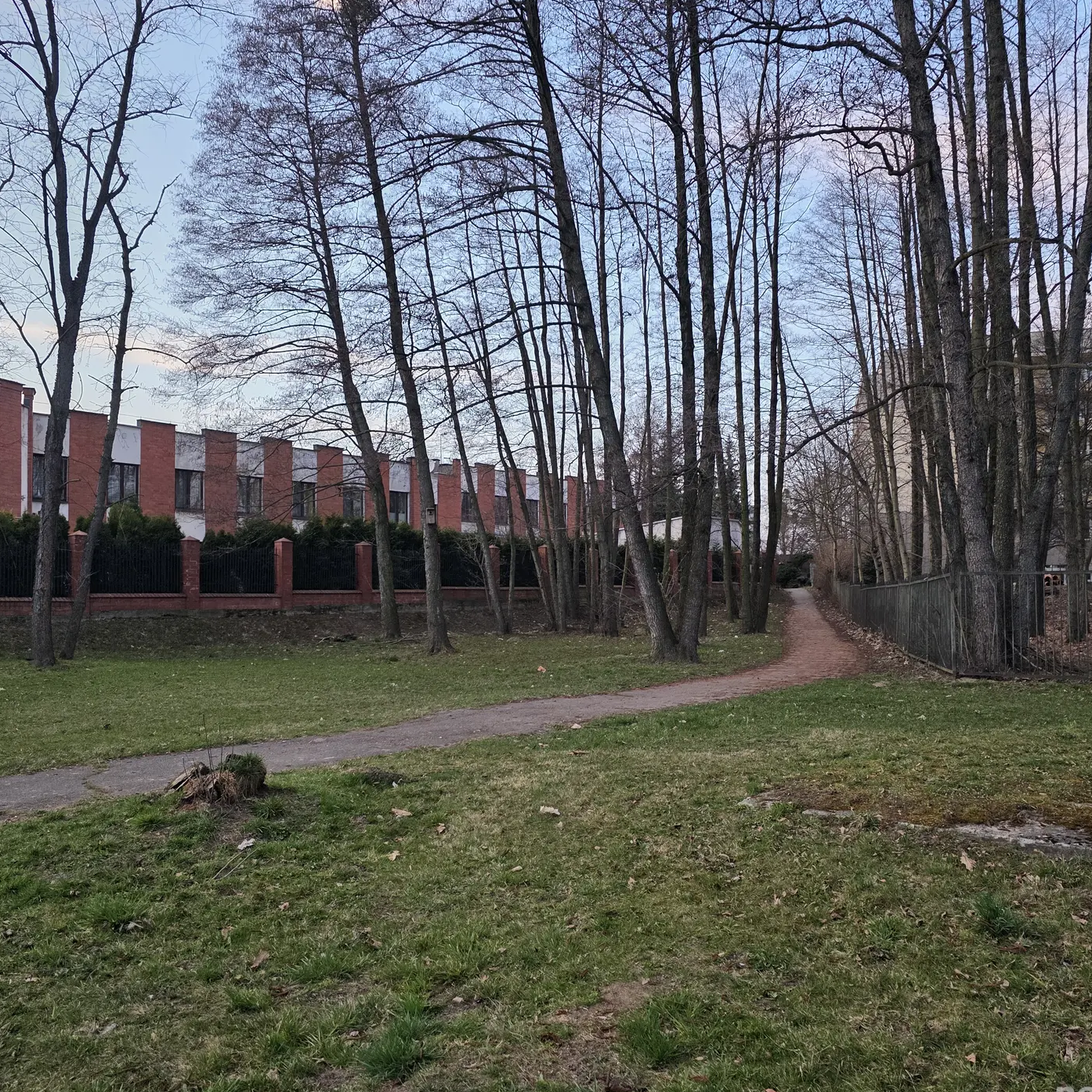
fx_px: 999
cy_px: 562
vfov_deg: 57.3
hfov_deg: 57.3
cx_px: 575
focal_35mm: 28
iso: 160
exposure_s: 1/180
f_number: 1.7
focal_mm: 6.3
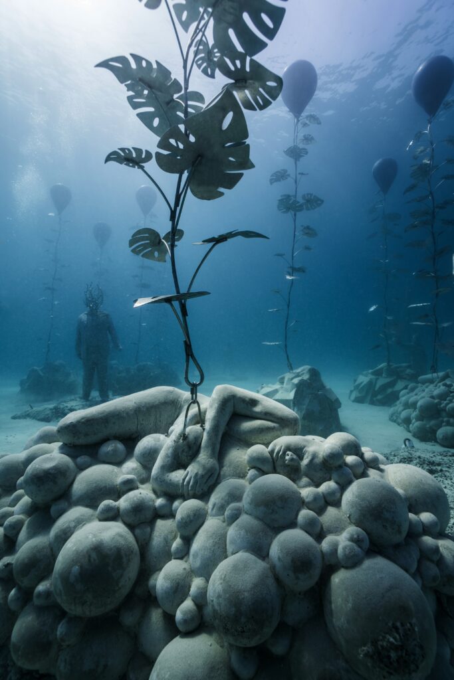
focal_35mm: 16
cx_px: 227
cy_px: 340
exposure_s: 1/320
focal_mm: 16
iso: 200
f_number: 5
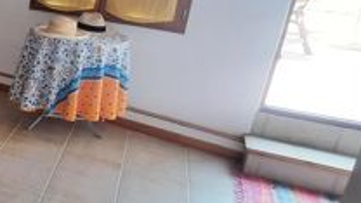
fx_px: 459
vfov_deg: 24.7
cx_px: -183
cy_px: 52
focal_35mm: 48
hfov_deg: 28.1
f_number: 2.2
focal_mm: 1.74
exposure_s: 1/50
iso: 50
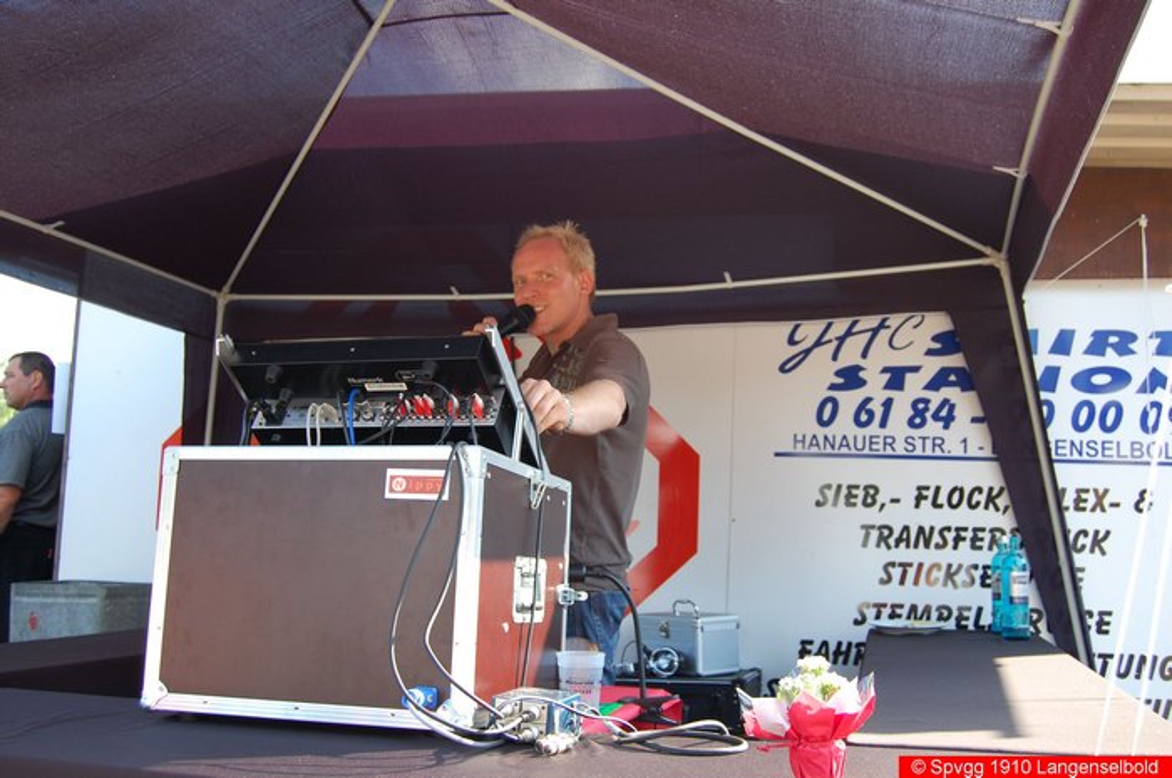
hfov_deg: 53.2
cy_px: 389
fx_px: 1171
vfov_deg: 36.8
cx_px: 586
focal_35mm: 36
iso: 320
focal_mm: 24
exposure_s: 1/125
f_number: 5.6
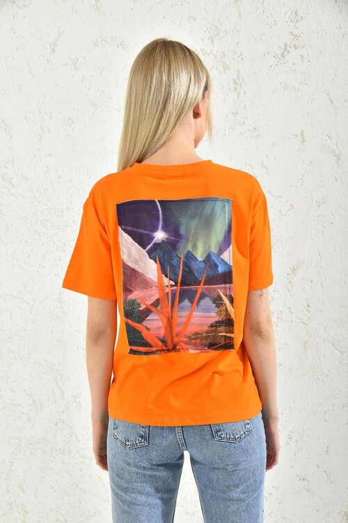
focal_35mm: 50
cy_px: 262
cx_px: 174
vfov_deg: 39.6
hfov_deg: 27.0
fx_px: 725
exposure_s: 1/160
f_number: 7.1
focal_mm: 50
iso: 100
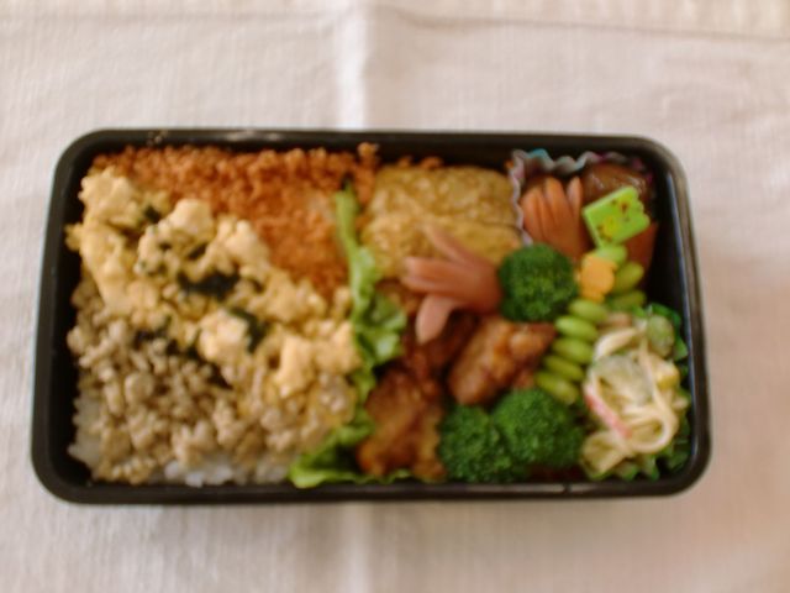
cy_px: 296
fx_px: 799
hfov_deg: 52.6
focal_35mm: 35
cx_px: 395
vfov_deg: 40.7
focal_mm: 6.3
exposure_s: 1/80
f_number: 3.1
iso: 64
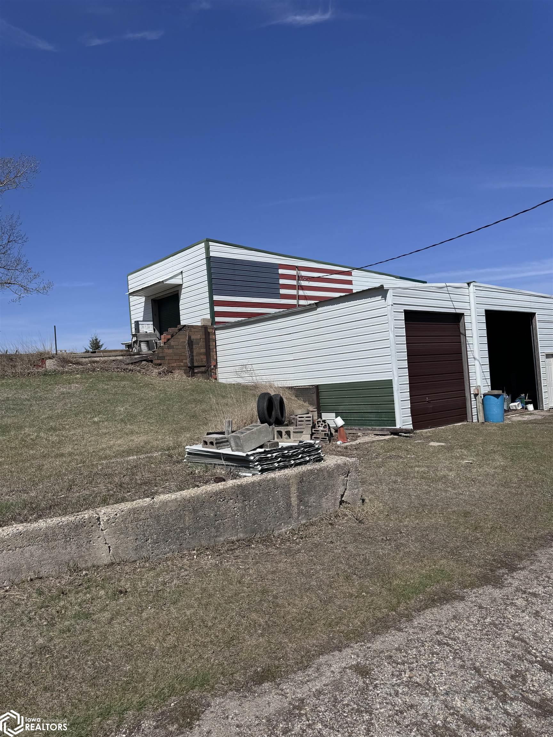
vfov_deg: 71.6
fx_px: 511
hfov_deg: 56.8
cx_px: 276
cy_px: 368
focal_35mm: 24
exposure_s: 1/9009
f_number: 1.78
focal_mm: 6.76
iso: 80
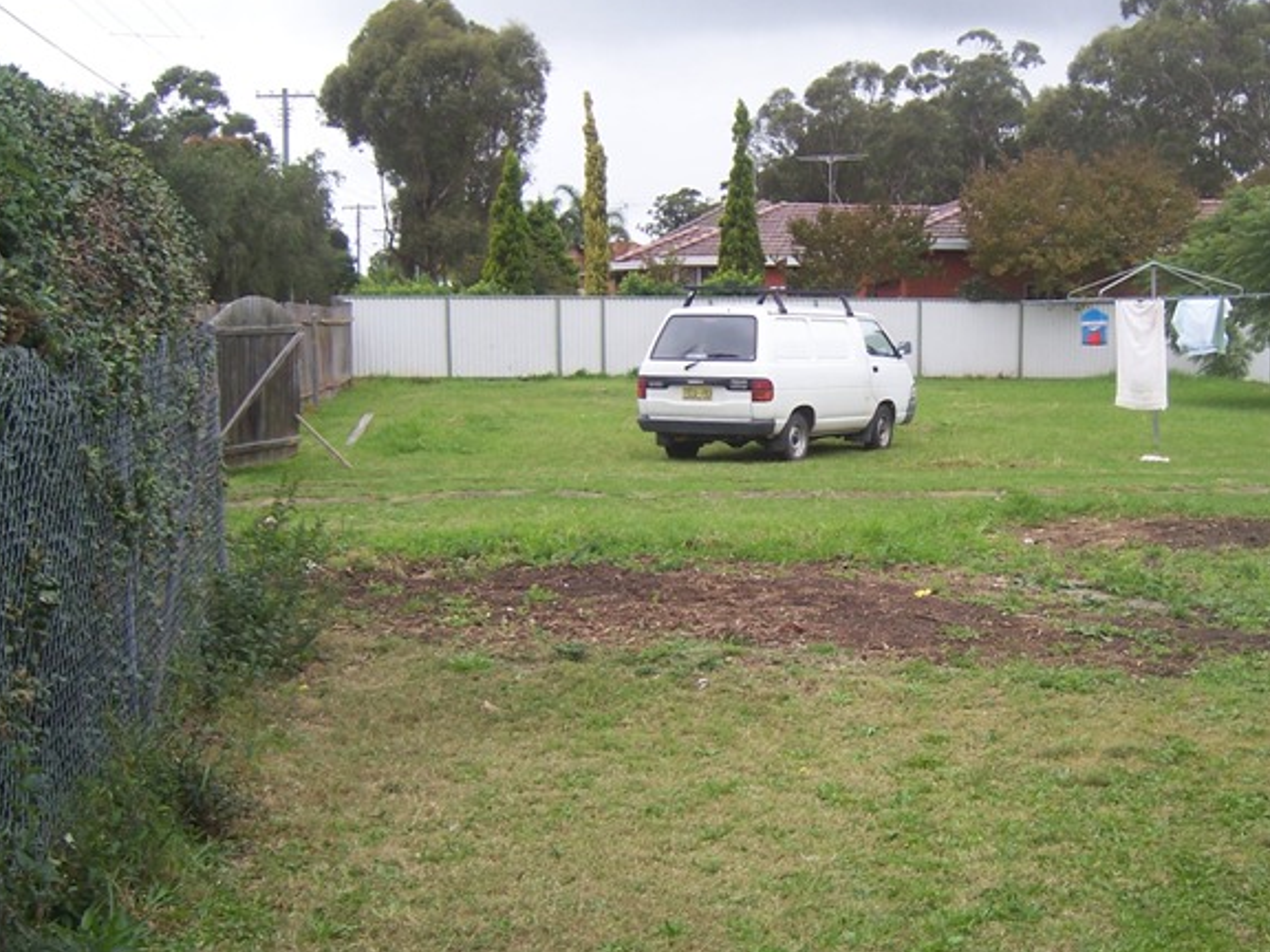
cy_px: 529
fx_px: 1834
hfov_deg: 37.9
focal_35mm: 50
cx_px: 818
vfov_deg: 29.1
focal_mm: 6.2
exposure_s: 1/100
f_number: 2.8
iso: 80
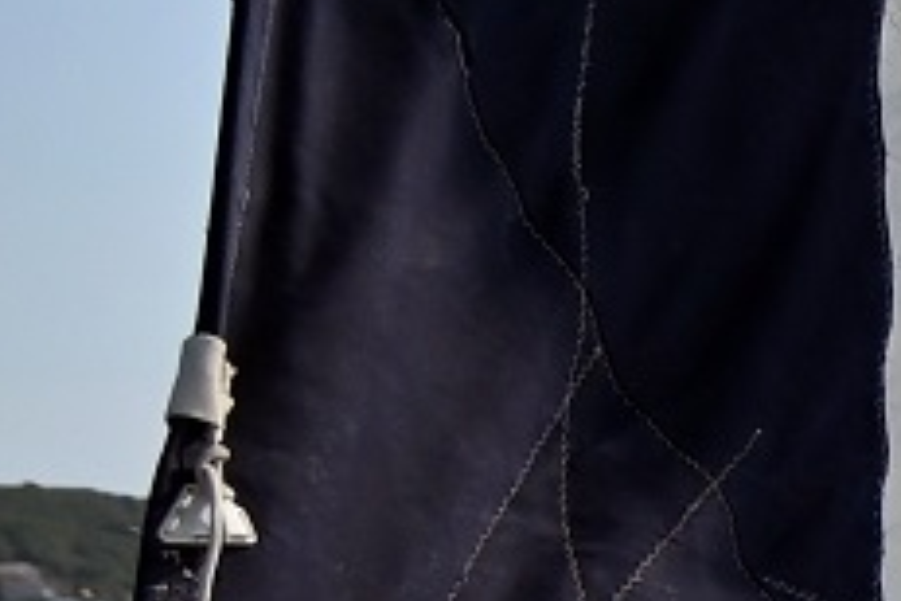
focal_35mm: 117
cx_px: 2106
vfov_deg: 10.8
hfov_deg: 13.4
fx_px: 2928
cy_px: 1163
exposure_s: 1/6400
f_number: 4
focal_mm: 12
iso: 250
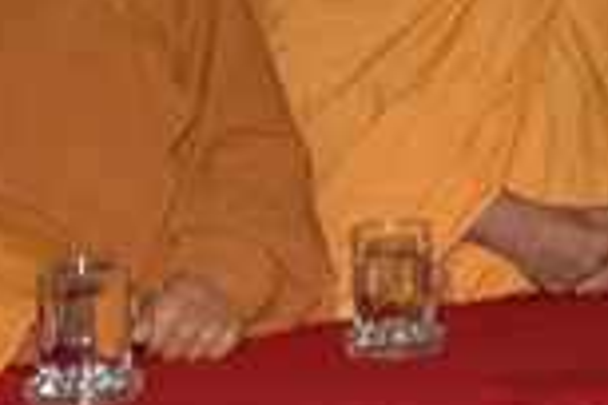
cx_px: 799
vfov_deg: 8.7
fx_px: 2550
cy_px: -310
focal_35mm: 151
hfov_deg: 13.1
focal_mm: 24
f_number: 4
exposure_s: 1/60
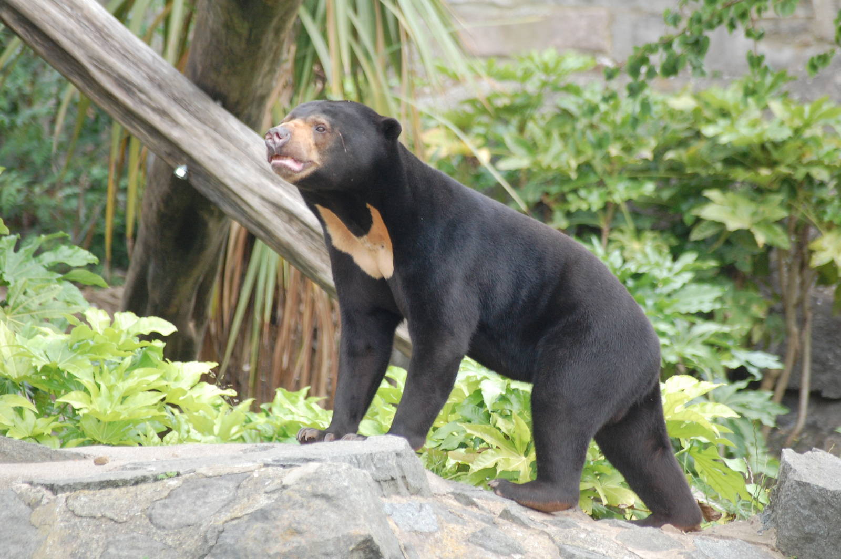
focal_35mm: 300
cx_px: 420
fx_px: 7002
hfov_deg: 6.9
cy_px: 280
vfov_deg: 4.6
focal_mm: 200
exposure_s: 1/320
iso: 800
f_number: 5.6
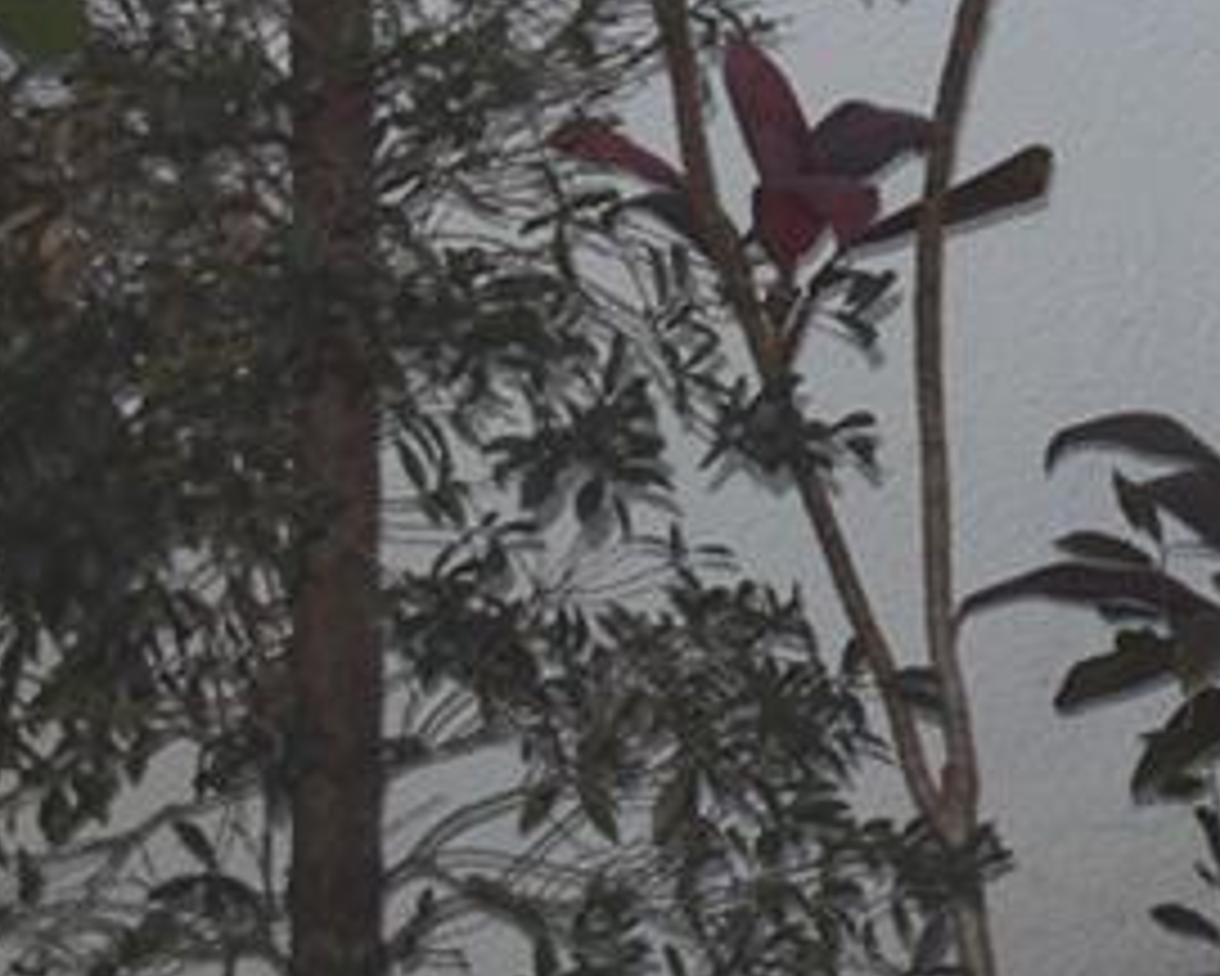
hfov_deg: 9.6
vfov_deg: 7.9
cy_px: -1295
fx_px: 6610
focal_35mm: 183
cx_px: 2706
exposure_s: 1/200
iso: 100
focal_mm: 22
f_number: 3.8
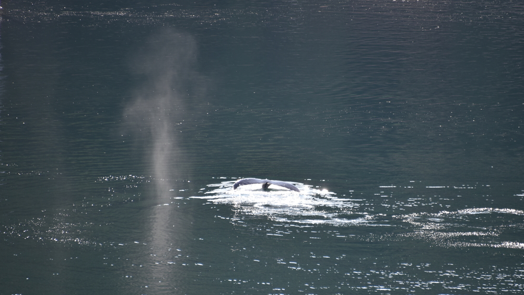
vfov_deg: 3.0
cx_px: 287
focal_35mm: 401
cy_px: 191
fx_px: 5571
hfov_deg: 5.4
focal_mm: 300
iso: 320
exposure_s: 1/640
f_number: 5.6
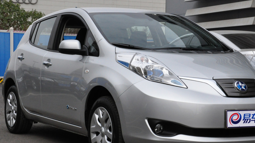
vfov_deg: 13.3
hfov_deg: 23.4
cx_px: 139
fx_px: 615
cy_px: 77
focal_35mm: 91
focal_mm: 40
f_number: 14
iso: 1000
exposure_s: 1/800
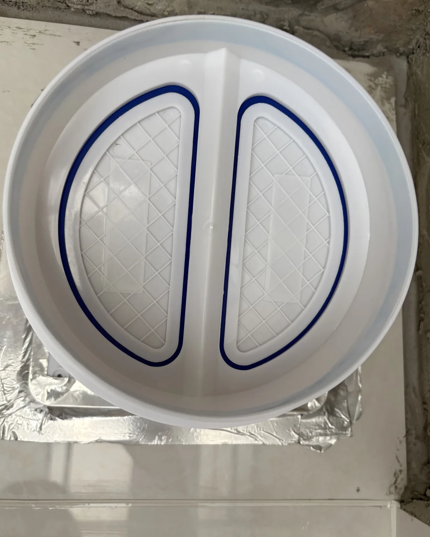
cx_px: 214
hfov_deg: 51.5
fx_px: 445
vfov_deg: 62.2
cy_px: 274
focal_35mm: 28
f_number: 1.6
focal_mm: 5.96
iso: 160
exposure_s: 1/60
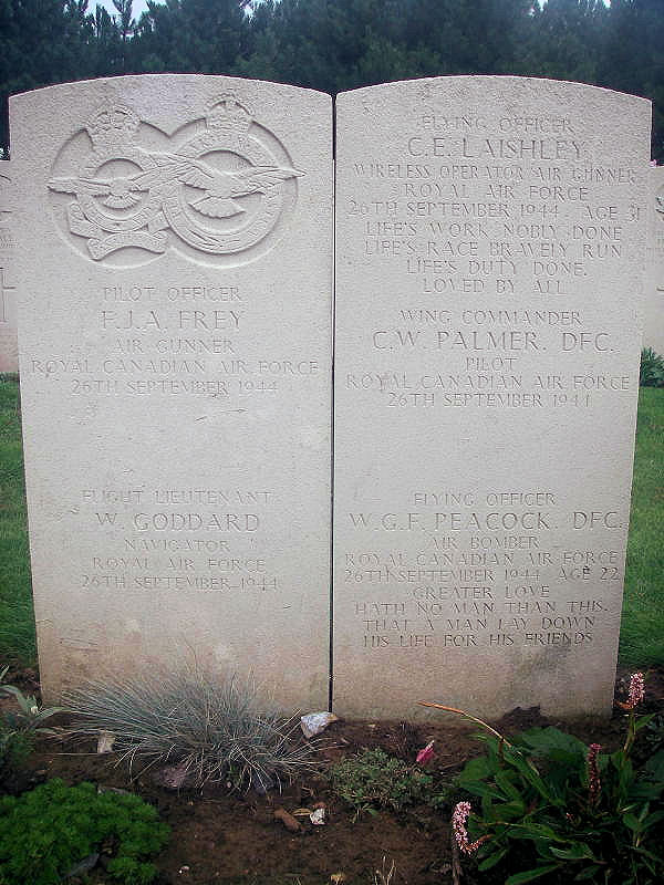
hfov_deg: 37.7
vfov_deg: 49.0
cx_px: 332
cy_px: 442
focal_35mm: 38
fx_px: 972
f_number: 3.3
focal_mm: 6.3
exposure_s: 1/100
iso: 64
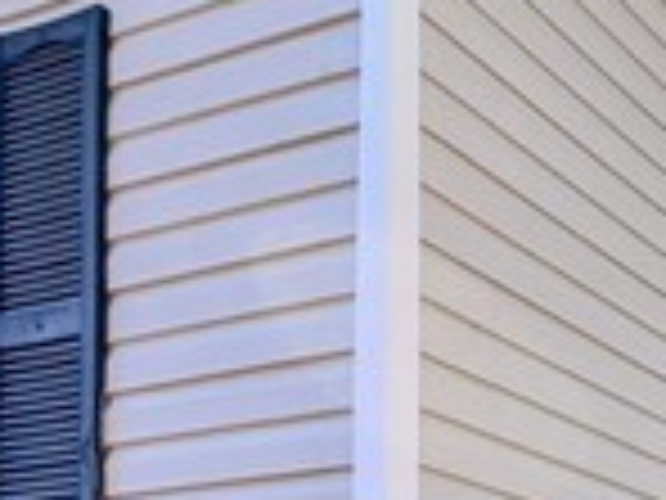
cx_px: 954
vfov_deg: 23.0
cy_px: 739
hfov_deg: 27.6
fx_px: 1000
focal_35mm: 52
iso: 52
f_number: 1.7
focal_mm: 2.02
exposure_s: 1/1541
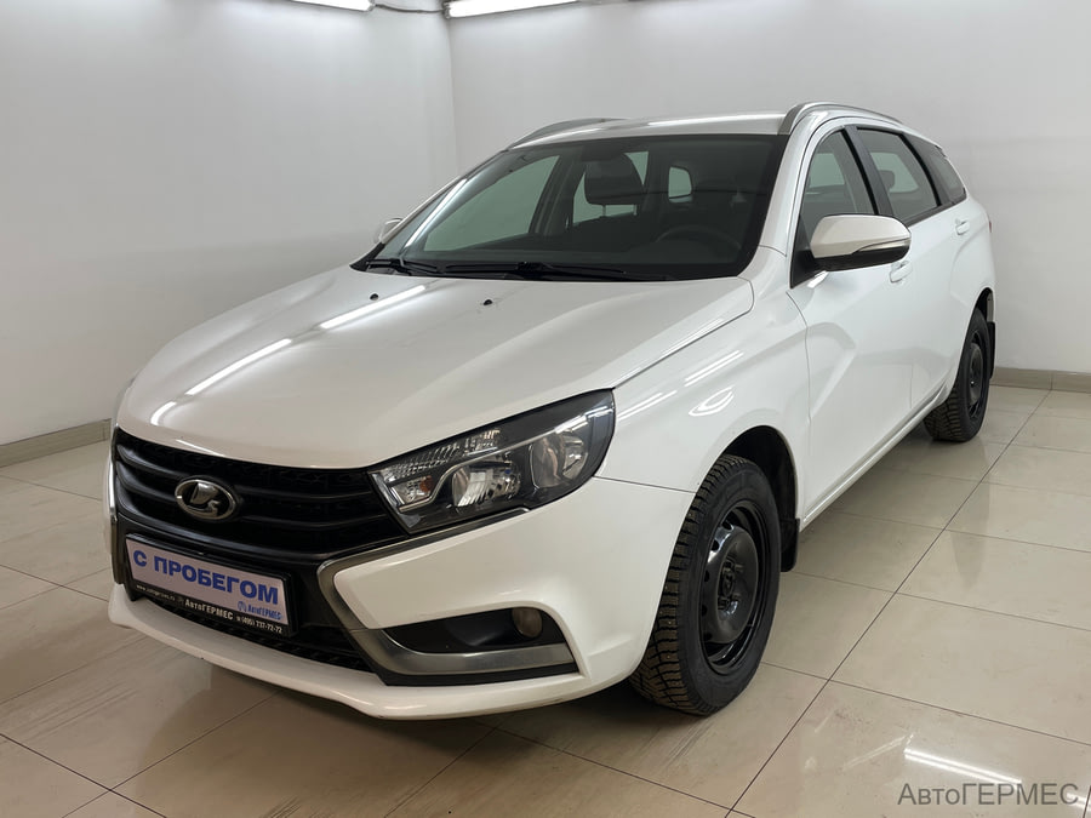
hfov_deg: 67.3
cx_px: 546
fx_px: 819
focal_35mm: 26
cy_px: 409
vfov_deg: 53.1
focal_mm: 4.2
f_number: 1.6
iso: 50
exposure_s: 1/100
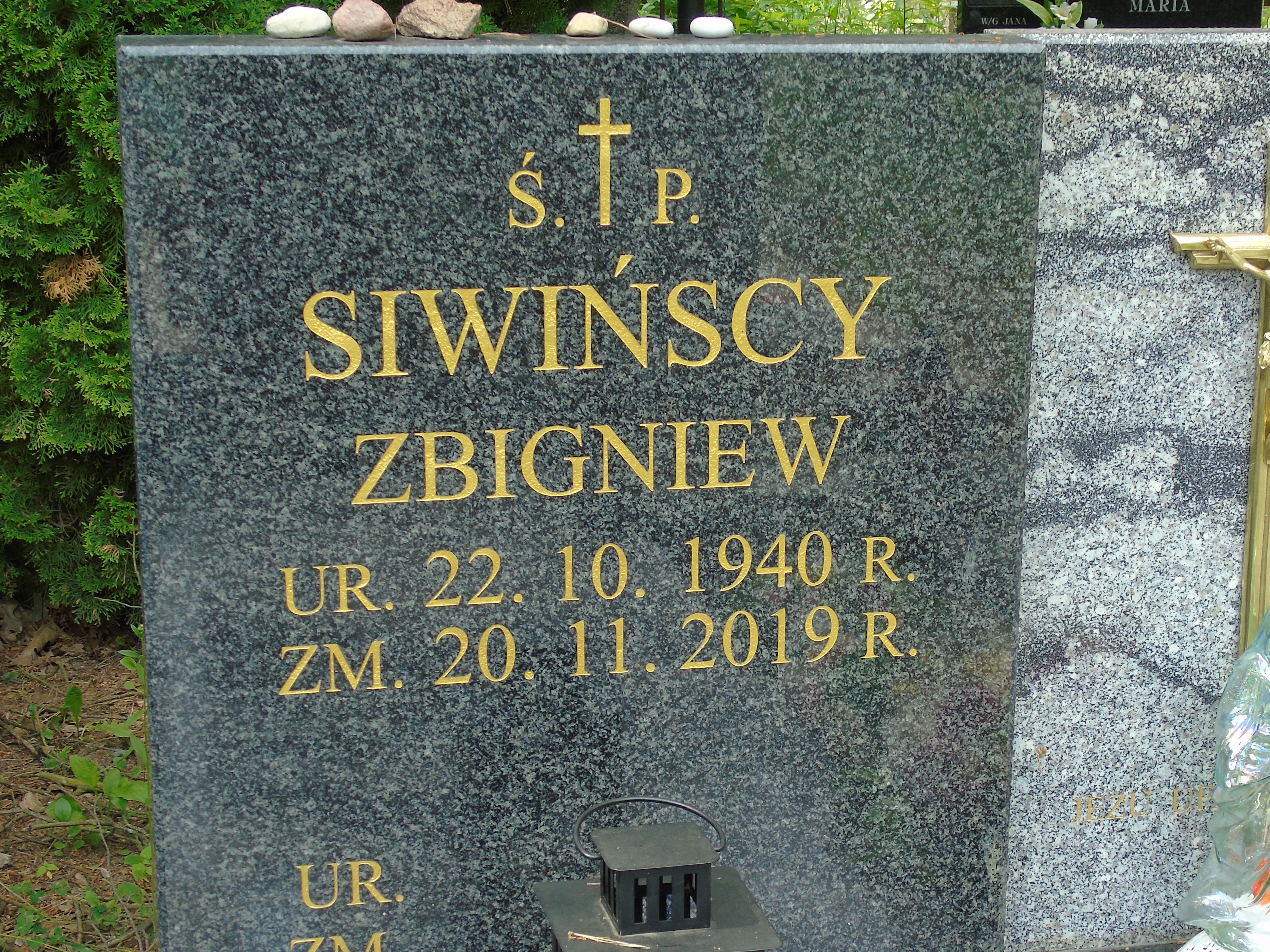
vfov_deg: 20.1
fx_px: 2678
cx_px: 817
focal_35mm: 73
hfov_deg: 26.6
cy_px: 636
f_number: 4.3
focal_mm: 9.6
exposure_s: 1/80
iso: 80
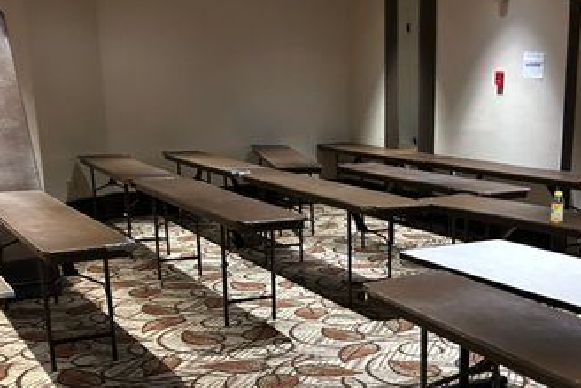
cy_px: 327
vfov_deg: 25.4
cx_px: 355
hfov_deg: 38.0
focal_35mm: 52
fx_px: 840
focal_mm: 5.7
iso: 500
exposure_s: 1/60
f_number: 1.5
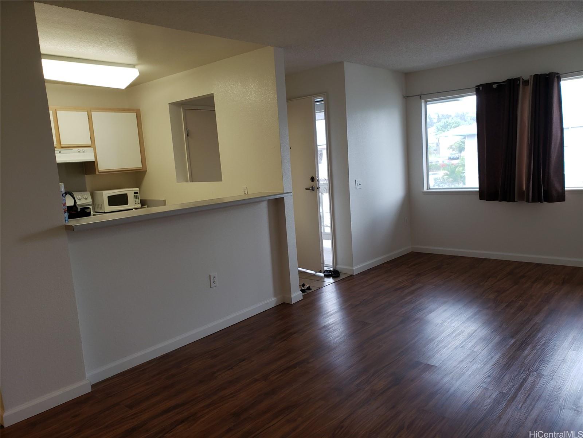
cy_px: 219
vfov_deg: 53.1
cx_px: 292
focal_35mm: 26
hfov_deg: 67.3
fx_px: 438
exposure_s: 1/60
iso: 100
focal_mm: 4.3
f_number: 2.4
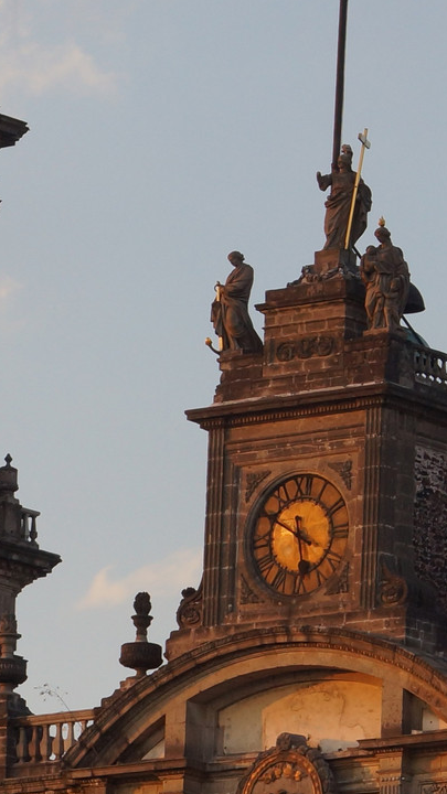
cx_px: 539
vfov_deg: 7.2
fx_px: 6300
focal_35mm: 299
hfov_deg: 4.1
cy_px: 179
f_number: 9
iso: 200
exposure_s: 1/80
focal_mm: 55
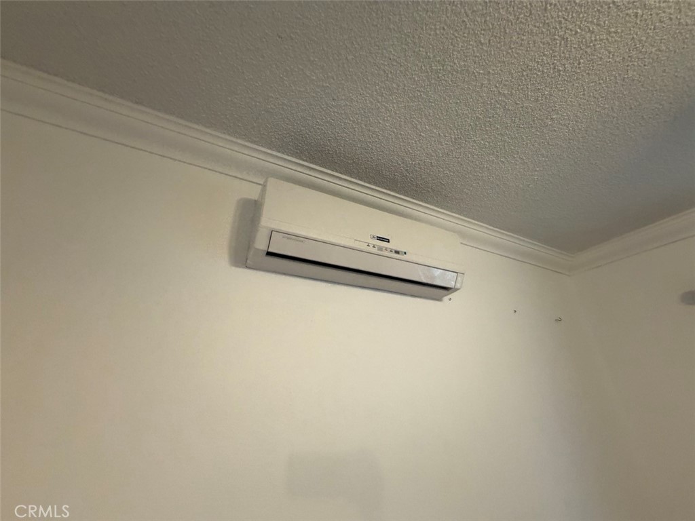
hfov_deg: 102.1
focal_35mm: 14
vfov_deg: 85.7
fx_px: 281
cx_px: 348
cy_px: 260
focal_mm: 2.22
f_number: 2.2
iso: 320
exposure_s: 1/120
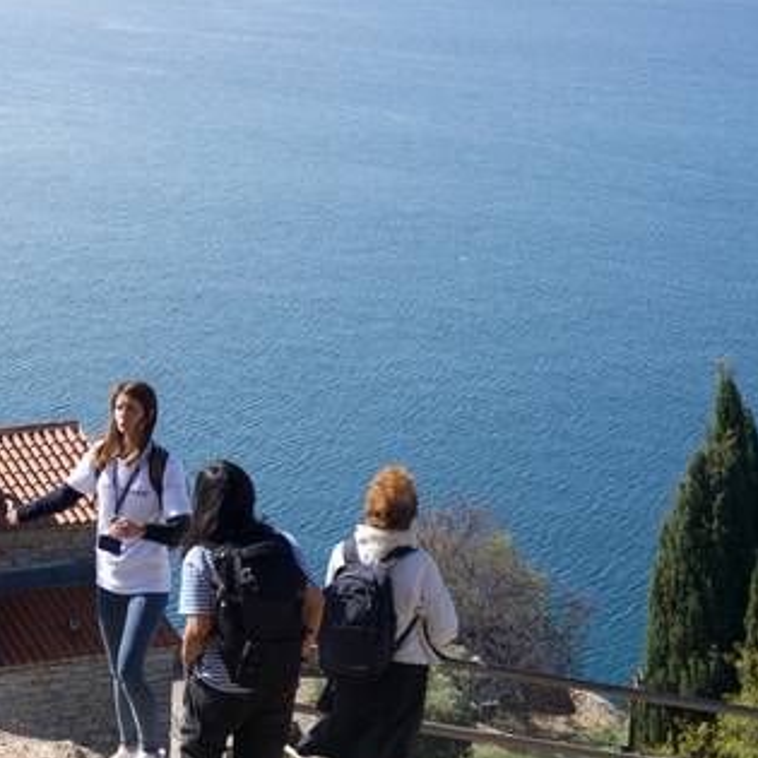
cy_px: 279
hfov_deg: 17.4
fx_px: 2403
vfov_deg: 17.9
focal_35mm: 97
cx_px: -65
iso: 160
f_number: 5.6
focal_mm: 50
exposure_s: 1/400
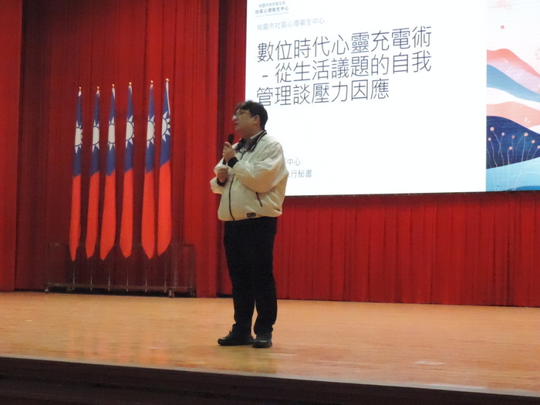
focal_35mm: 75
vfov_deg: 19.6
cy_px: 202
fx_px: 1170
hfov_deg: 26.0
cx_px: 270
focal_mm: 13.3
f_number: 3.9
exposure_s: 1/1000
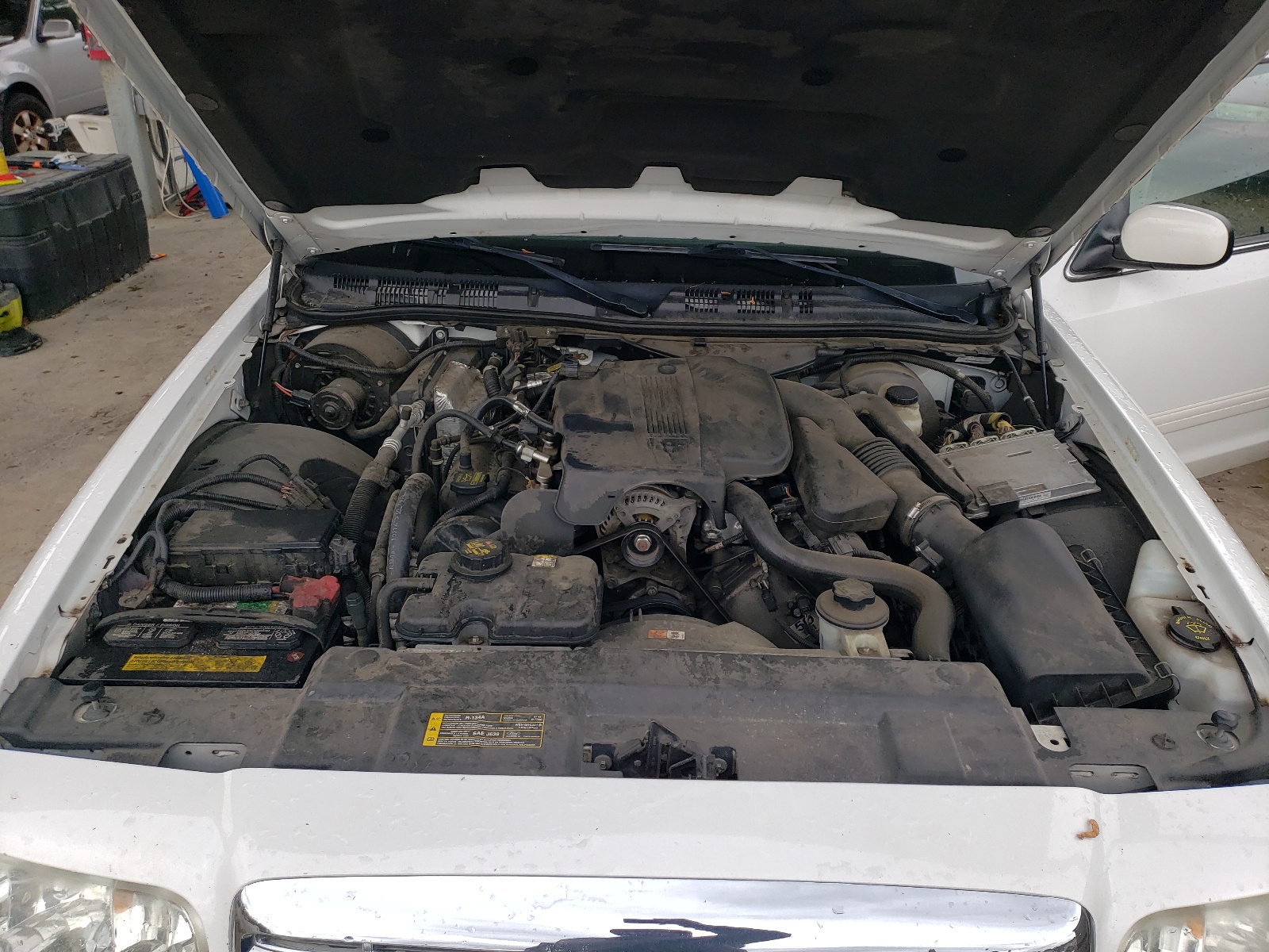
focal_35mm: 26
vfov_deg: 53.1
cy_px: 476
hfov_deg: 67.3
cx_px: 634
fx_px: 953
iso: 50
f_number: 1.5
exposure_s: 1/833
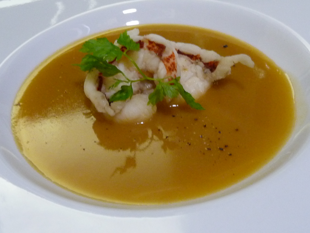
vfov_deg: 30.9
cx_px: 155
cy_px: 116
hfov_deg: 40.4
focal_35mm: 47
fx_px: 421
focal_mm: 4.7
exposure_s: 1/8
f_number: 3.3
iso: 400
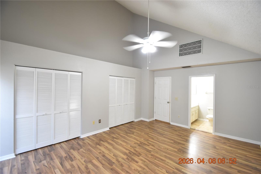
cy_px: 87
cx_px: 130
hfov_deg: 100.4
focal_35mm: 15
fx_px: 109
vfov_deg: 77.3
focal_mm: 10
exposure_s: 1/20
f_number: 3.5
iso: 800
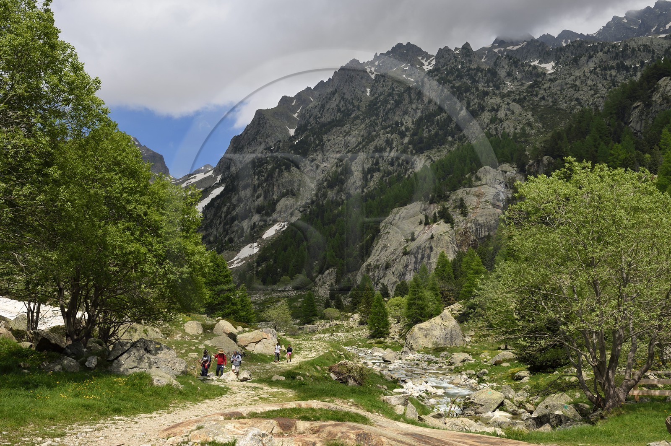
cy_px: 223
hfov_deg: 60.3
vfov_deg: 42.3
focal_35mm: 31
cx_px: 336
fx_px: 577
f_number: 10
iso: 100
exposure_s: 1/250
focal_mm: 31
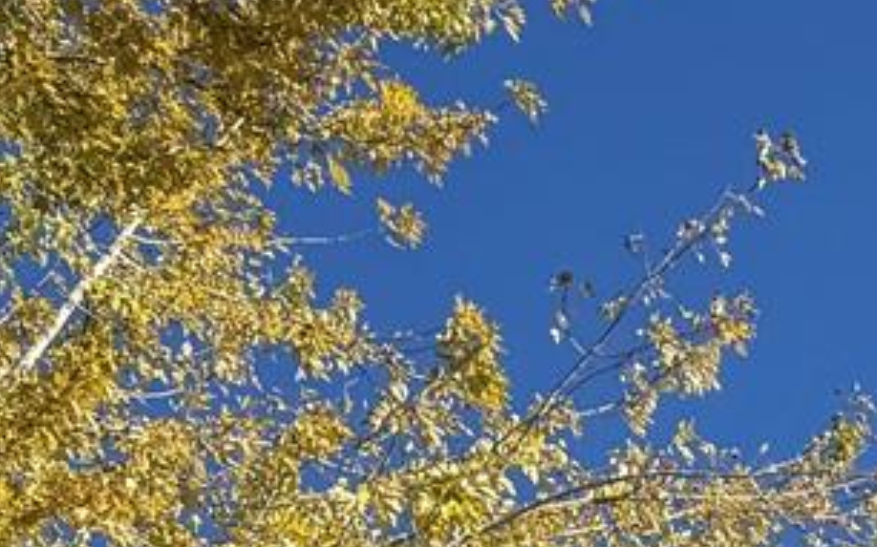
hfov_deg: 13.4
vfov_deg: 8.9
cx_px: 1765
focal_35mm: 133
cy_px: 1329
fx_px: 3178
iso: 80
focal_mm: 6.76
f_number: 1.78
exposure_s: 1/3597
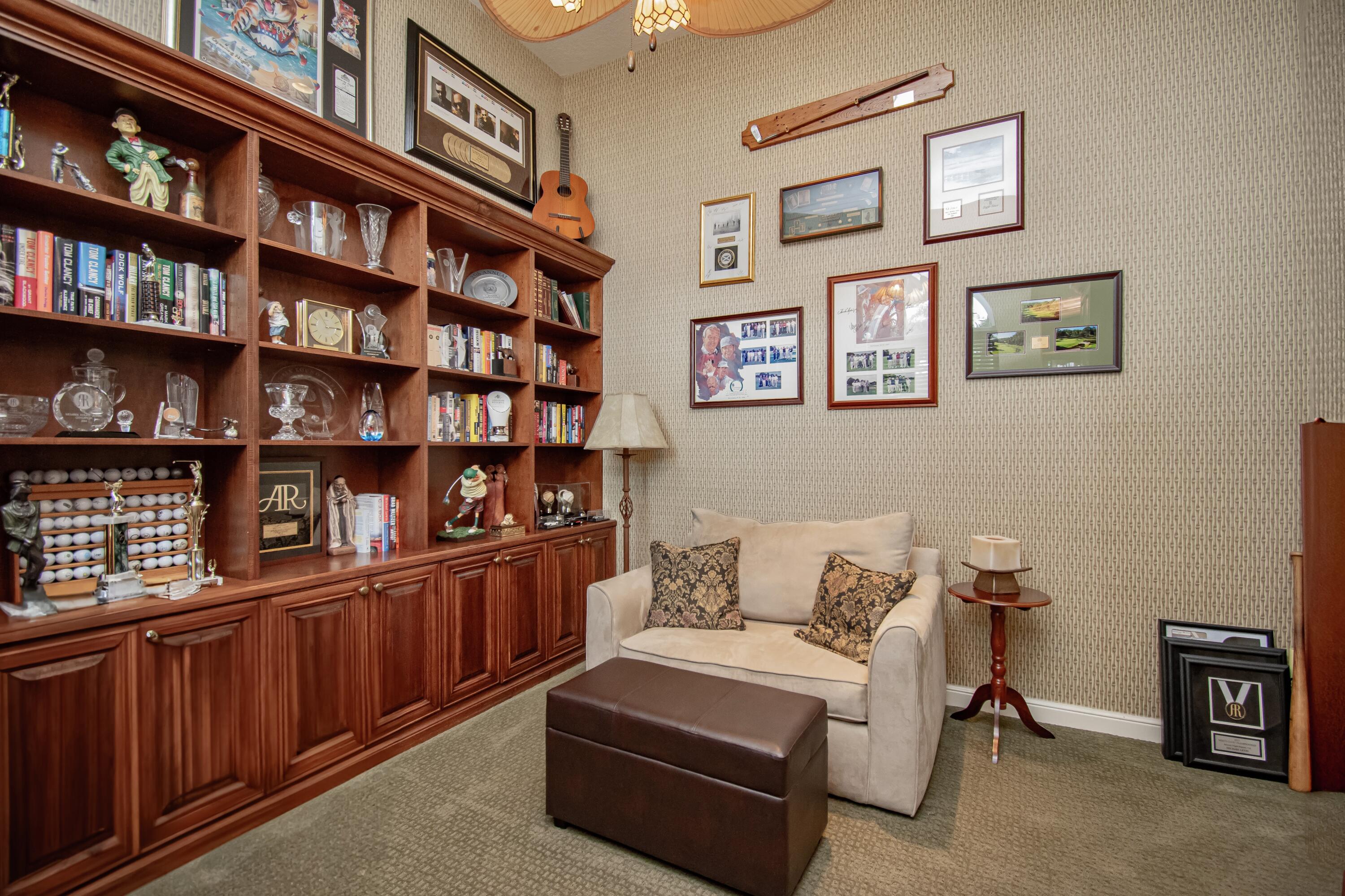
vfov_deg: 77.3
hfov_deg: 100.4
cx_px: 672
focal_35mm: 15
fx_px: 560
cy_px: 448
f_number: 4.5
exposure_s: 1/60
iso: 1600
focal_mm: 10
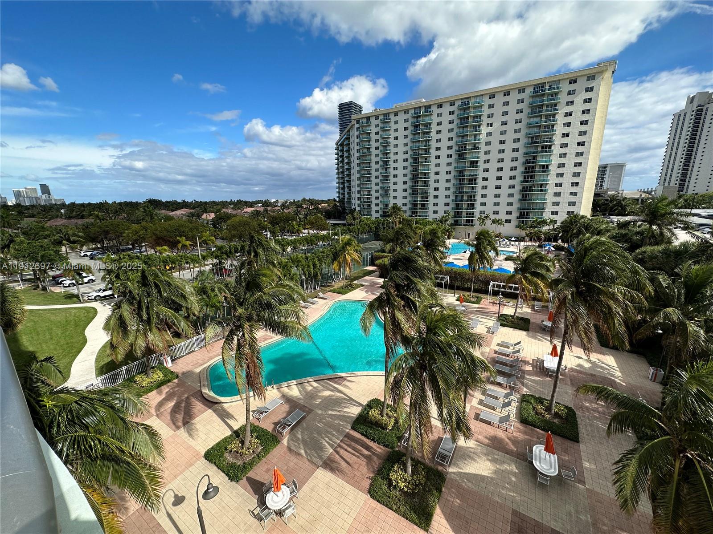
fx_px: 288
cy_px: 267
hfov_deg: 102.1
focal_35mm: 14
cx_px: 356
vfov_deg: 85.7
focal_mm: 2.22
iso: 50
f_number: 2.2
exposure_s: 1/1770
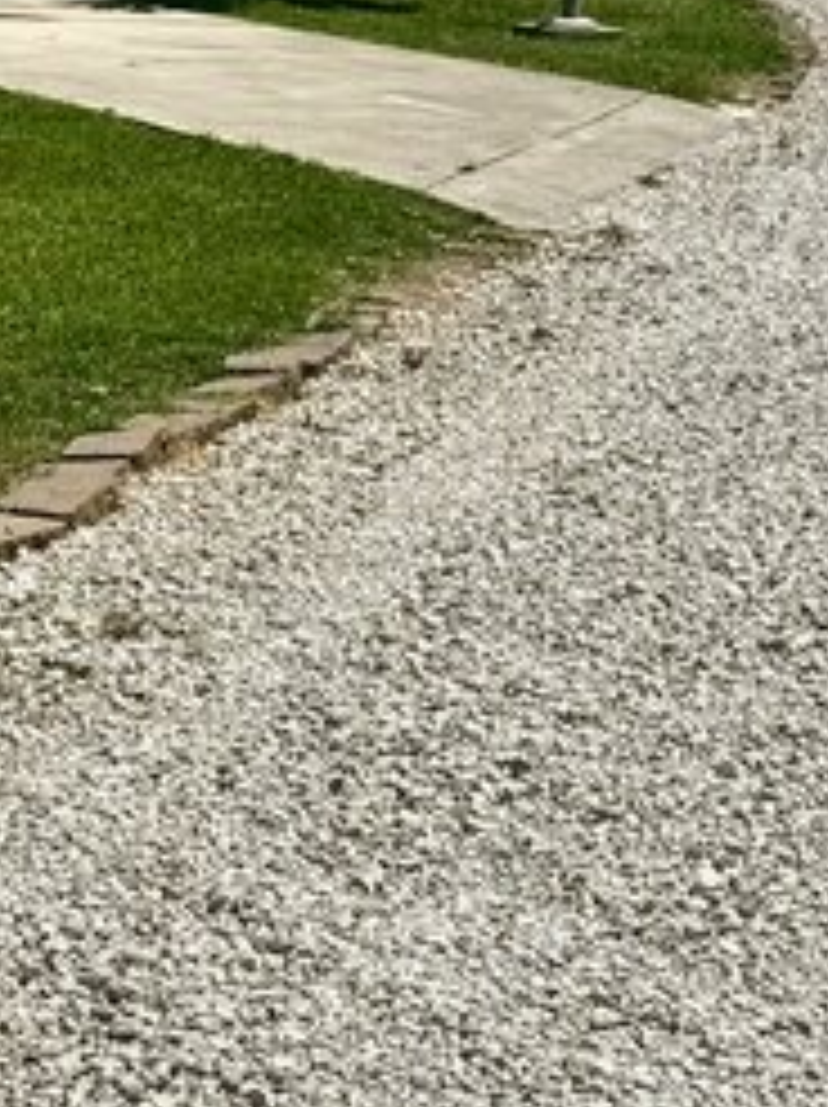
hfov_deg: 11.7
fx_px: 3994
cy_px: 374
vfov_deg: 15.8
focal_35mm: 125
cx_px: -81
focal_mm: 6.76
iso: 80
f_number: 1.78
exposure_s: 1/15385
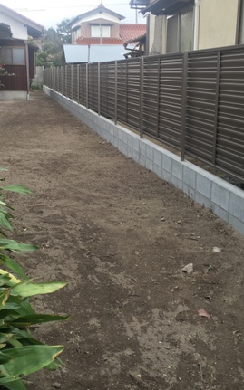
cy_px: 177
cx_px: 111
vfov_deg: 44.3
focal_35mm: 45
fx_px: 479
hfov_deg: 28.5
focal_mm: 4.15
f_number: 2.2
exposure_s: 1/60
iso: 32
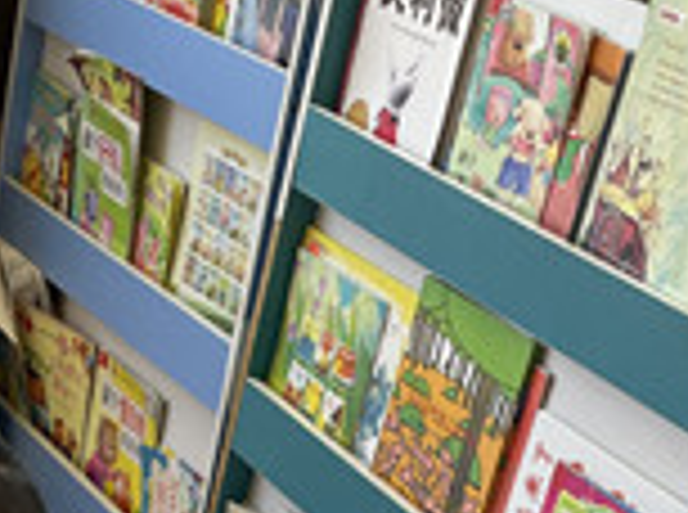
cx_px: 306
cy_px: 866
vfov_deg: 13.8
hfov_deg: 20.3
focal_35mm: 97
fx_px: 1923
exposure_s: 1/121
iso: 50
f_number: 1.6
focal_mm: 4.2
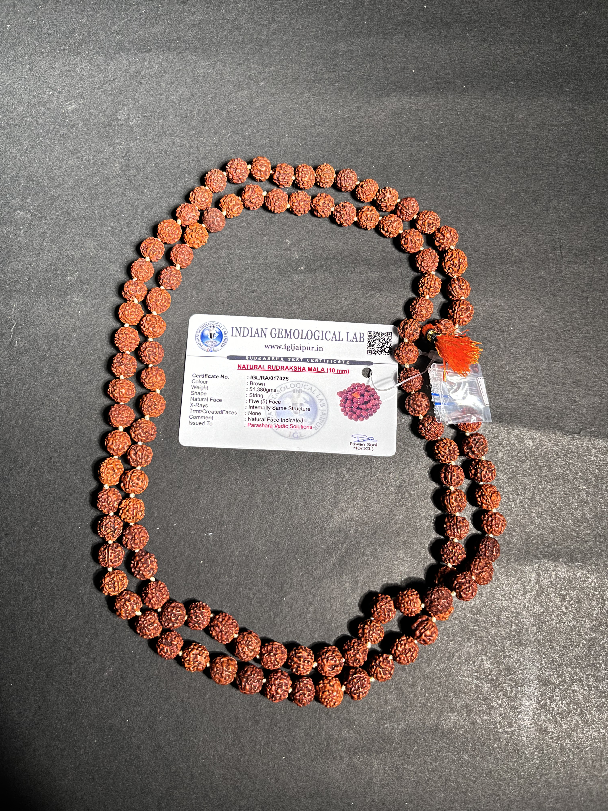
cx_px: 304
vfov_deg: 67.3
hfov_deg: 53.1
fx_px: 609
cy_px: 406
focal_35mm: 26
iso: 320
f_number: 1.6
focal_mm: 5.1
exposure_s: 1/60
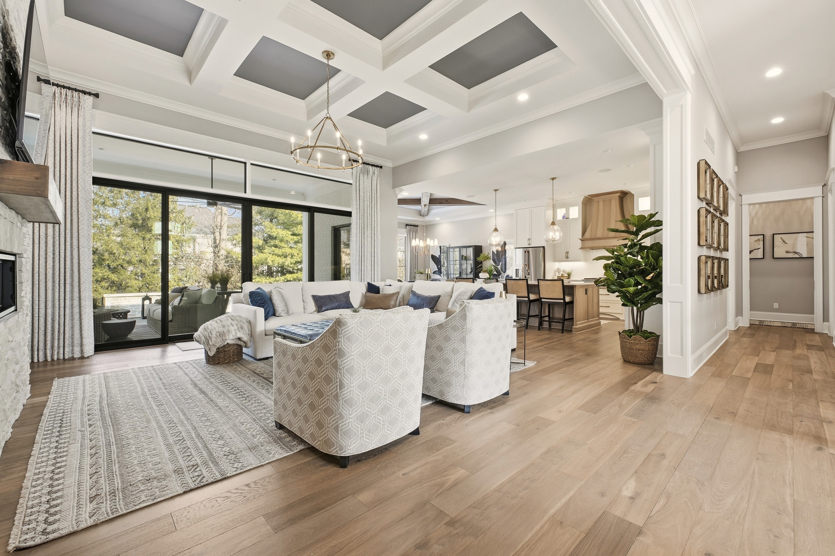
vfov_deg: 77.3
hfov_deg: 100.4
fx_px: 348
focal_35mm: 15
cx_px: 418
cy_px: 278
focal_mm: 10
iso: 400
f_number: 9
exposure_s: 1/400
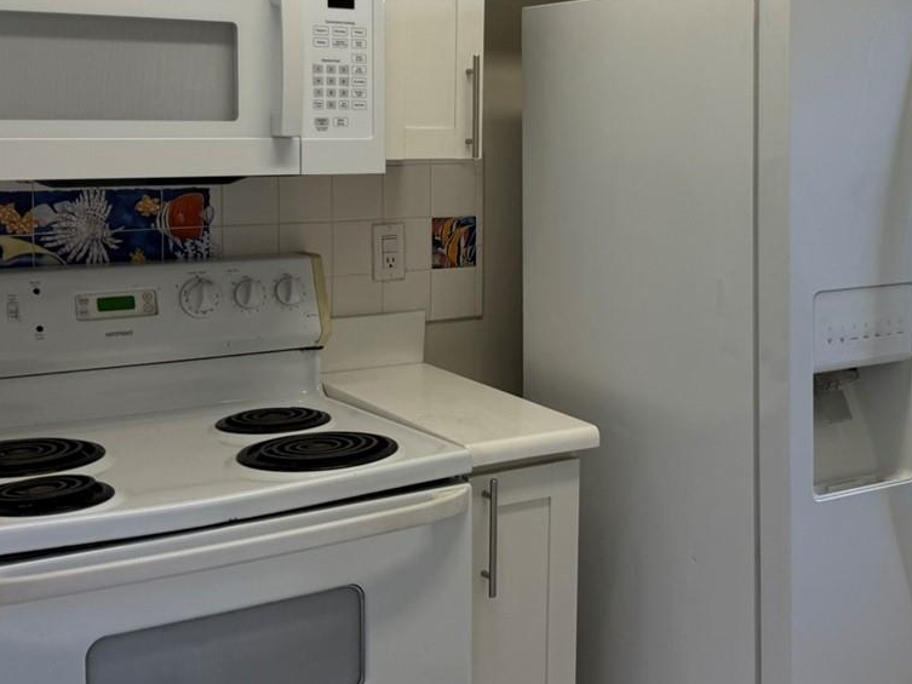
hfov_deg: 37.1
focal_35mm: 51
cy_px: 186
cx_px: 609
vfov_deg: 28.2
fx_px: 1344
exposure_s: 1/232
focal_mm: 6.76
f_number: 1.78
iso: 64
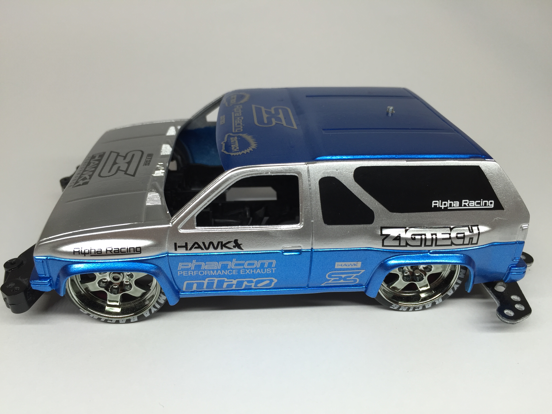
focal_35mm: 29
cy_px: 207
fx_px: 462
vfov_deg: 48.2
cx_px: 276
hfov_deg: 61.7
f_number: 2.2
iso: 32
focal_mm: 4.15
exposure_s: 1/120
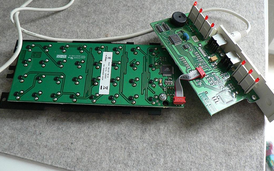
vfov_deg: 32.7
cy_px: 70
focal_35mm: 39
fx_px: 291
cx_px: 139
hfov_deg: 50.4
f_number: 2.8
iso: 200
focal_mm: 6
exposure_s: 1/30
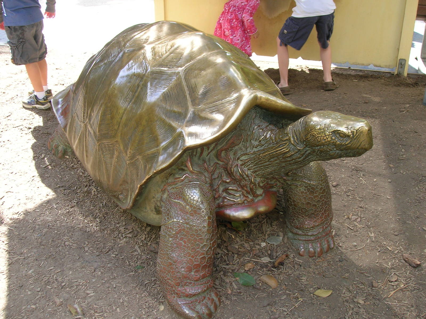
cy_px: 160
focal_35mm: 42
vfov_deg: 34.3
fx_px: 516
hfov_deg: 44.8
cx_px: 213
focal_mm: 7
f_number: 5.2
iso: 50
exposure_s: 1/33.7
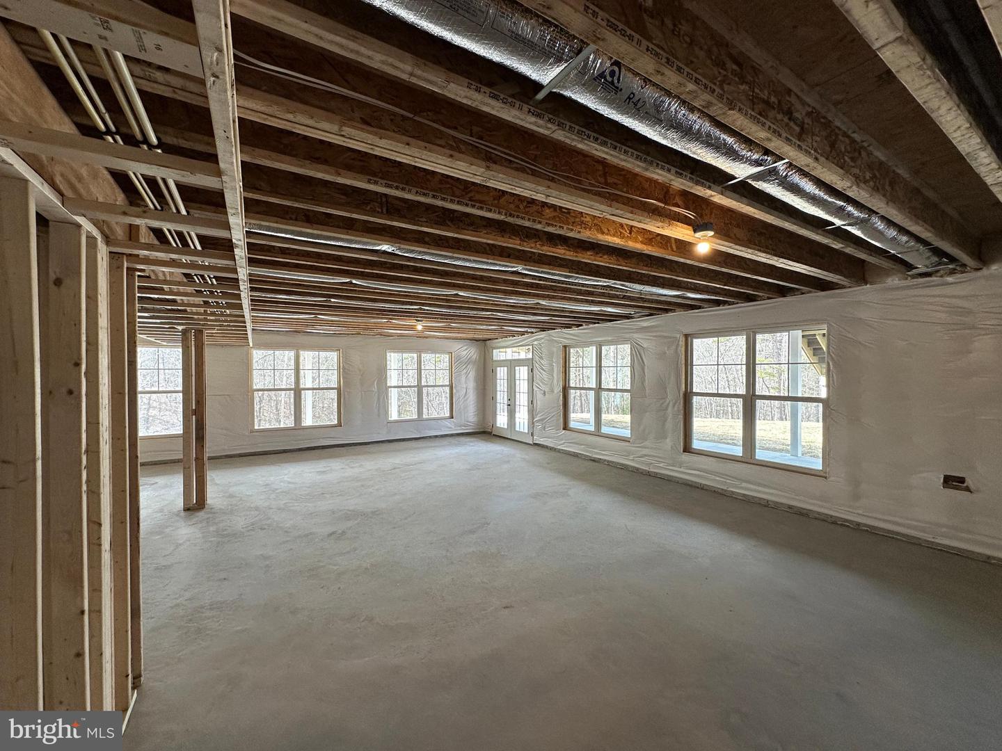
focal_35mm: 14
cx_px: 501
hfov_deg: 102.1
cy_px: 376
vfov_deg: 85.7
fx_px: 405
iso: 125
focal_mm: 2.22
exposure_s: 1/120
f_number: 2.2
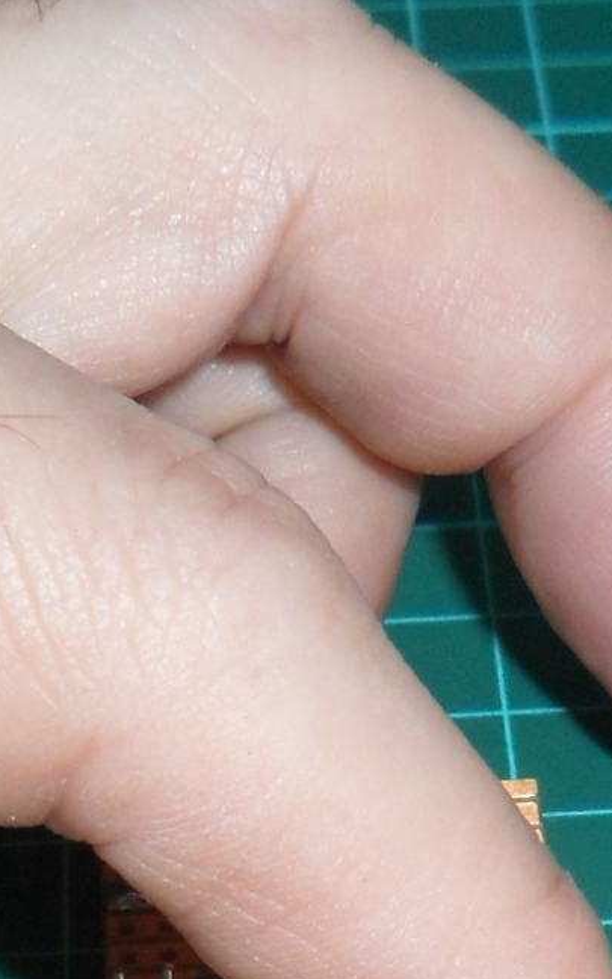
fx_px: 3016
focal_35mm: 113
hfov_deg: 11.6
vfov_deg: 17.8
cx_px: 405
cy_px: 1083
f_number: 3.5
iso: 200
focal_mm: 4.9
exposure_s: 1/45
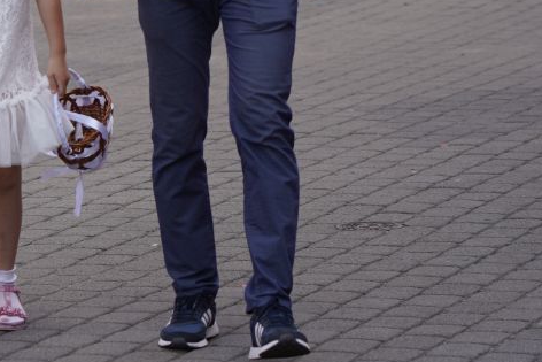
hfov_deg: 7.1
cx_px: -69
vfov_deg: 4.7
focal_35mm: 289
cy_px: -60
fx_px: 4352
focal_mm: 105
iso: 100
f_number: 5
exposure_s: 1/250
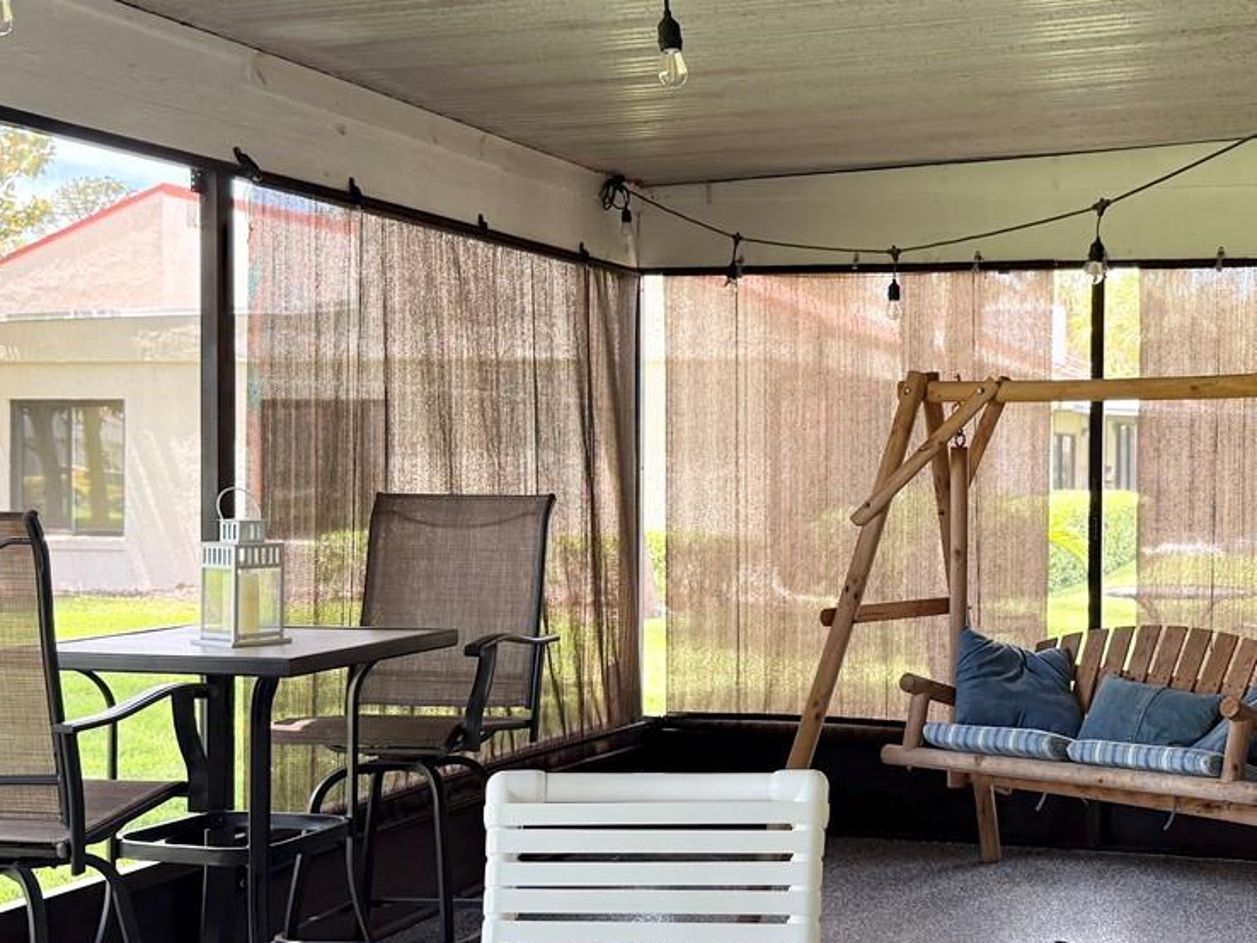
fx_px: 1889
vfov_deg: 28.0
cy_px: 490
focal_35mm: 52
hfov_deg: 36.0
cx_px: 930
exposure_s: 1/231
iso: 160
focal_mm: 6.76
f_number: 1.78
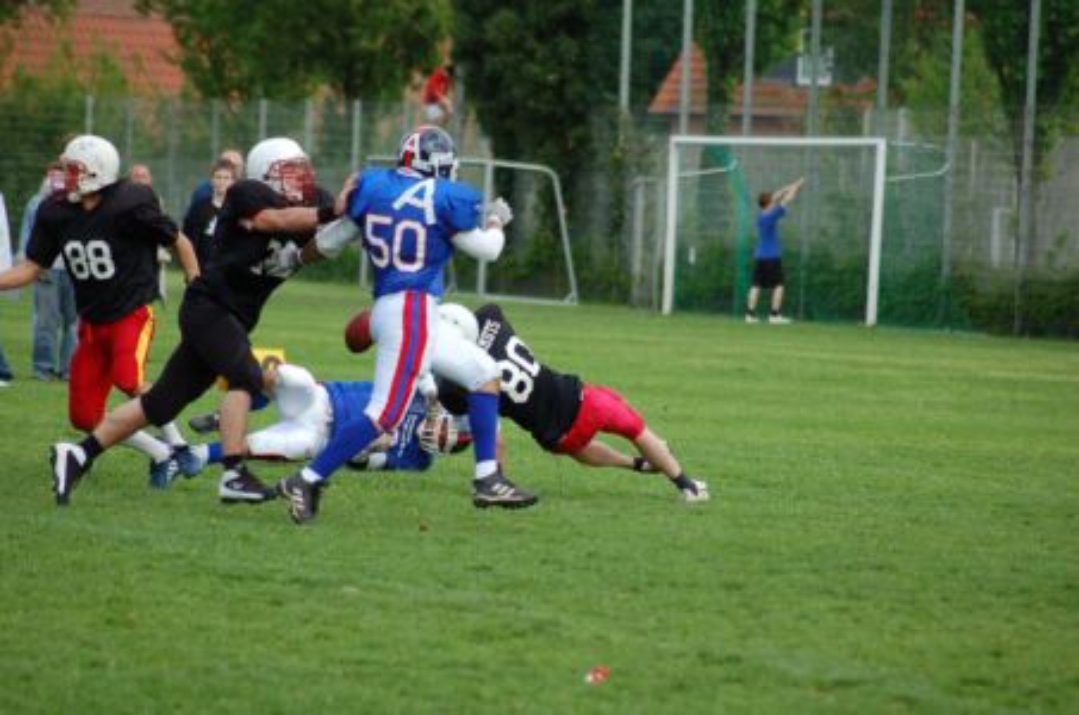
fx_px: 7627
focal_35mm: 255
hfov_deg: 8.1
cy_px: 358
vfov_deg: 5.4
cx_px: 540
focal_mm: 170
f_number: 4.8
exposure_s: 1/1000
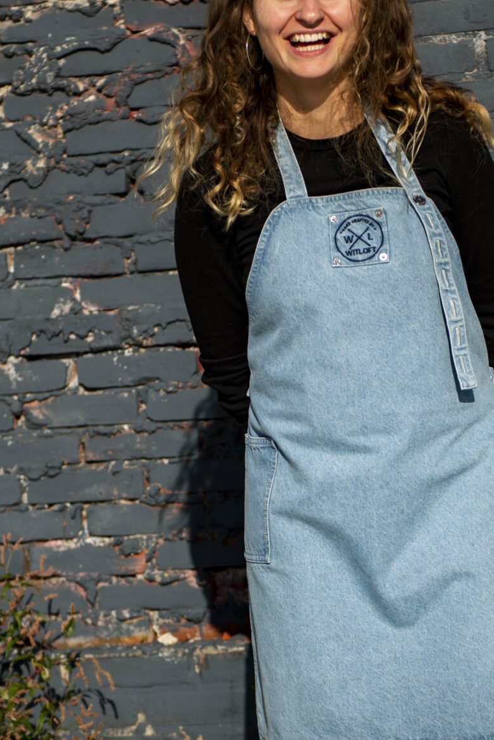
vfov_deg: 14.0
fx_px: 3000
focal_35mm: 146
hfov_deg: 9.4
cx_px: 319
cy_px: 450
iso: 100
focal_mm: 66
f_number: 2.8
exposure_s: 1/2500
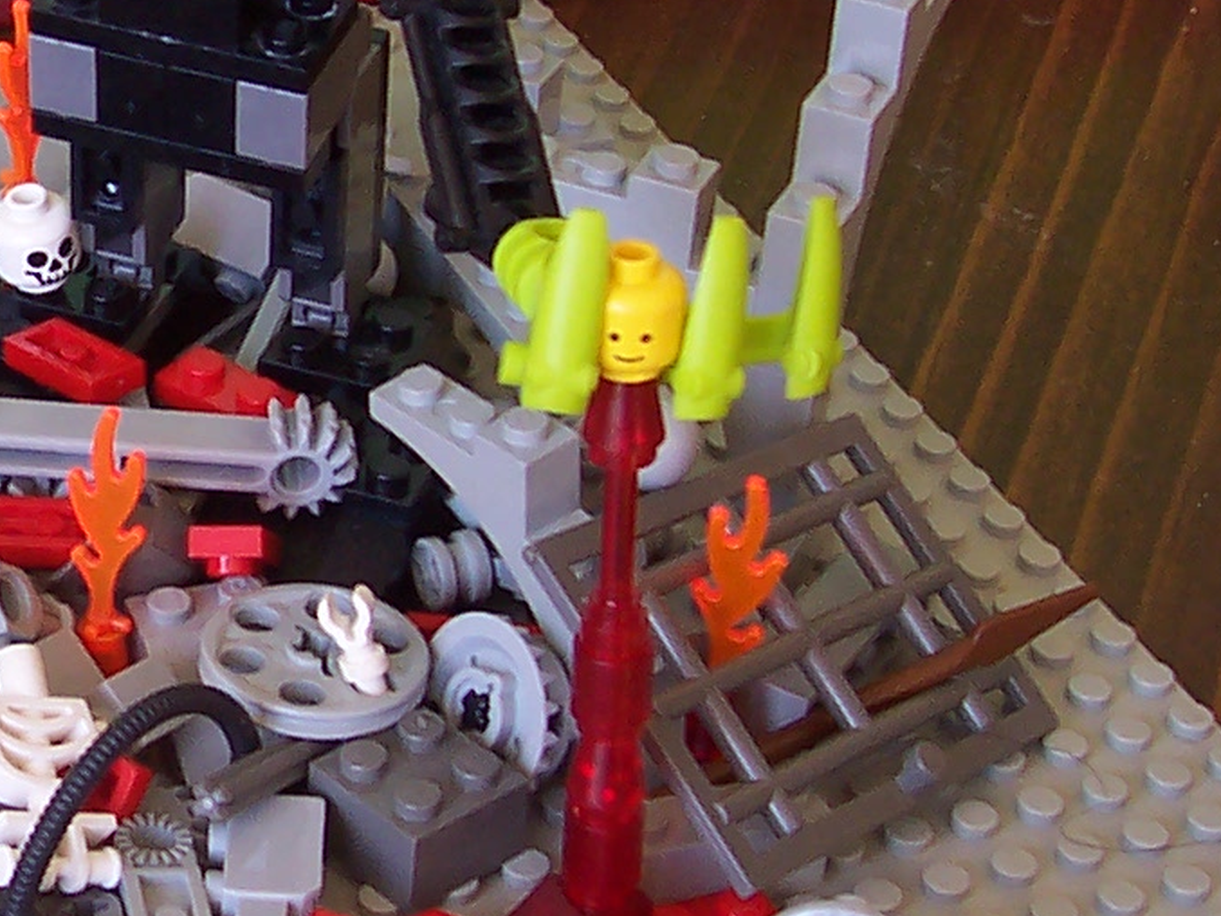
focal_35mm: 111
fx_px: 3916
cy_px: 337
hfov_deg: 17.2
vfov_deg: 13.3
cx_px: -112
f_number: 2.8
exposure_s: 1/45
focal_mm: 5.6
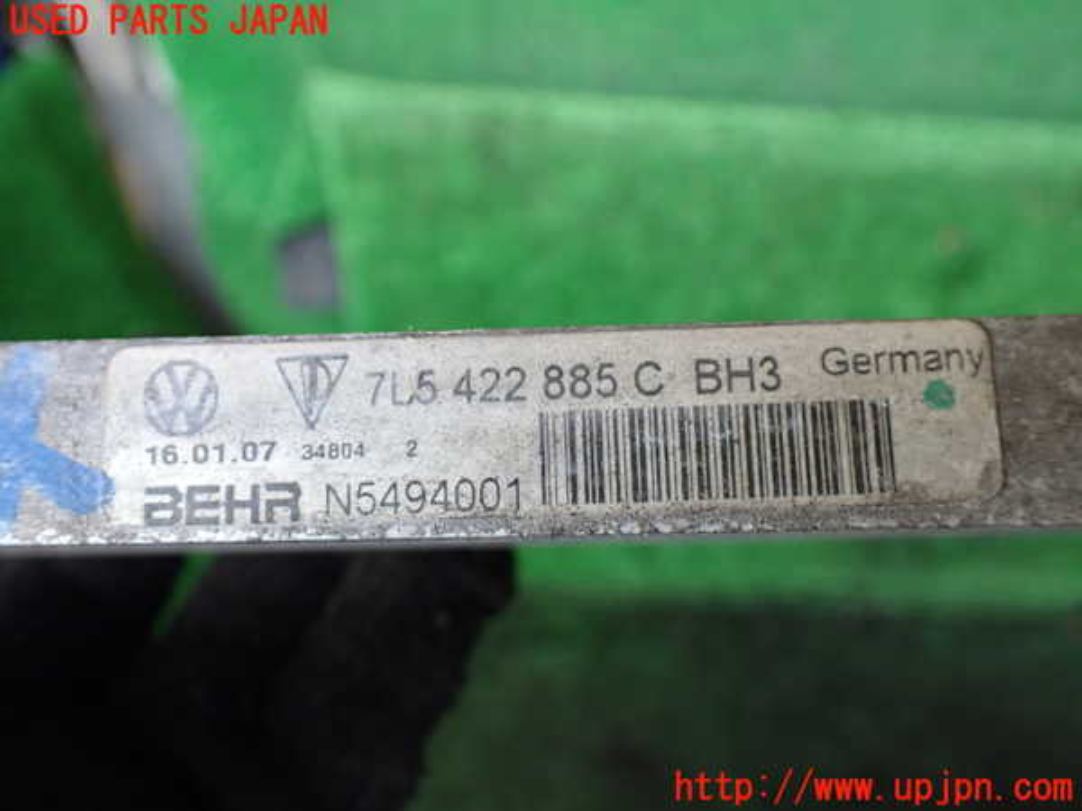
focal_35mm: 30
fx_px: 938
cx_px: 541
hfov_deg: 60.0
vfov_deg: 46.8
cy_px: 406
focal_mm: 5.4
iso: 320
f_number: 2.3
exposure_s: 1/125
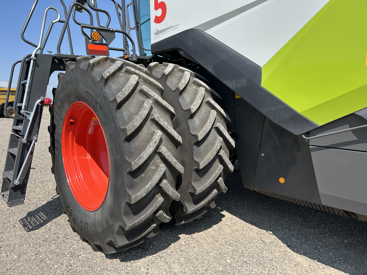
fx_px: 276
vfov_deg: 53.1
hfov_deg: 67.3
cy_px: 138
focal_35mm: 26
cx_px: 184
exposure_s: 1/2571
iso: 50
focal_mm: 5.7
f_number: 1.5
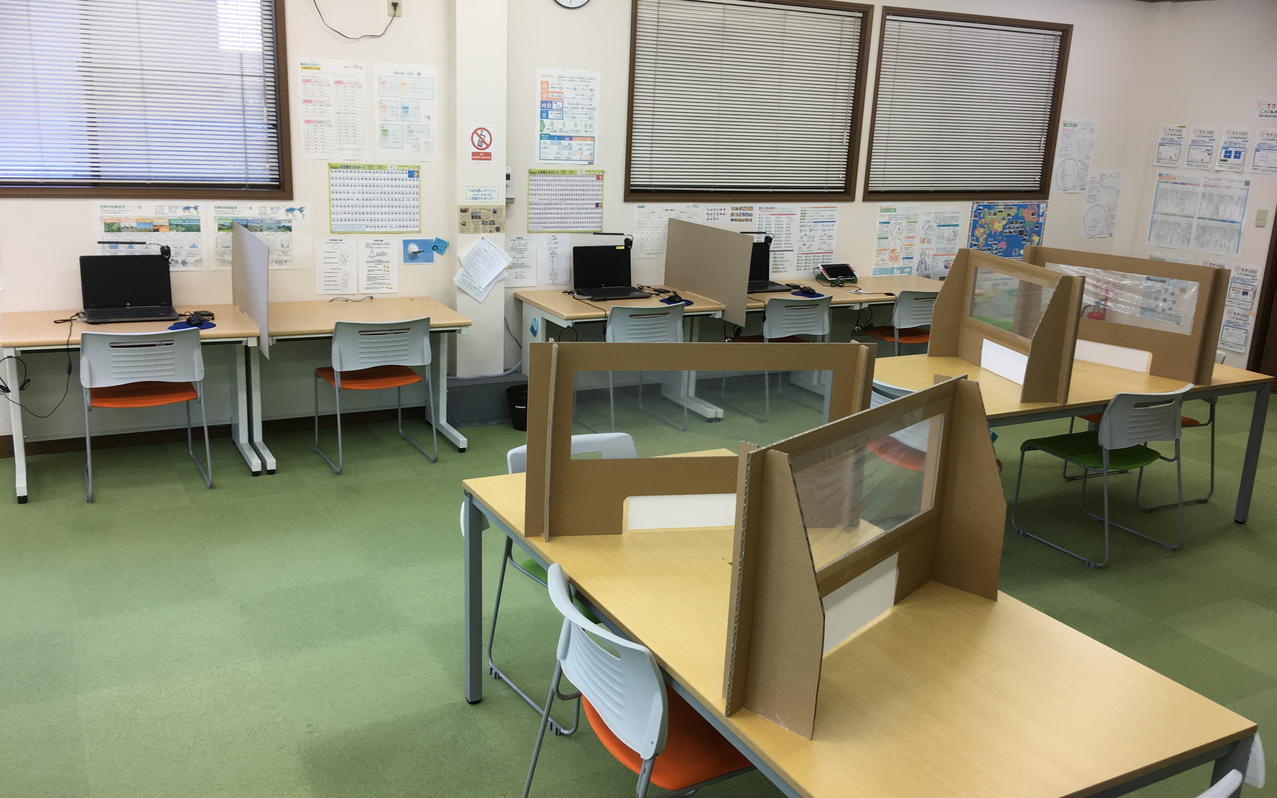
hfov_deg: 61.2
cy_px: 388
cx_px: 642
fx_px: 1079
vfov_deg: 40.6
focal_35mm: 31
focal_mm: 4.15
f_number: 2.2
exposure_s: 1/50
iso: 32
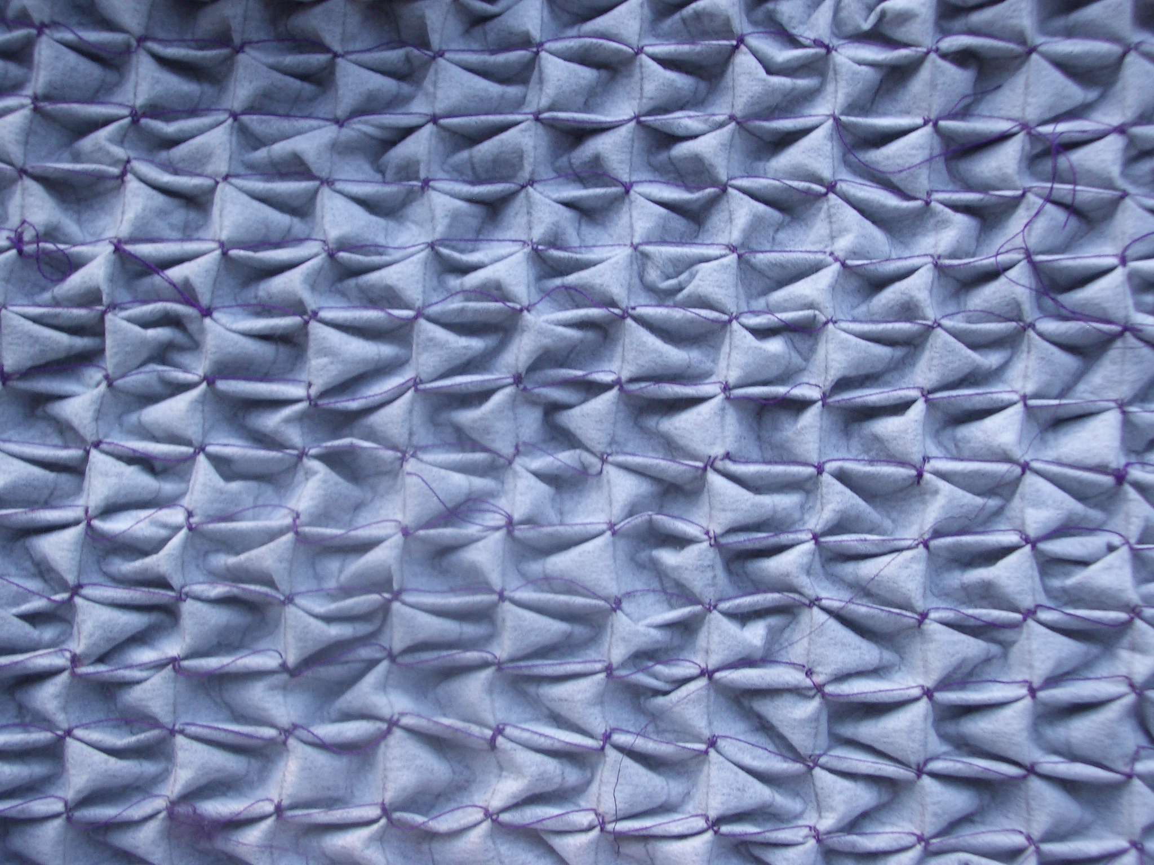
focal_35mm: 49
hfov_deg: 38.9
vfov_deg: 29.7
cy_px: 432
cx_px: 577
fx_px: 1634
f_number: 3.1
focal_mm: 8.2
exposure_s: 1/80
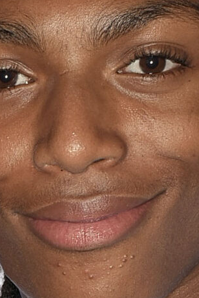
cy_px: 517
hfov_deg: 7.0
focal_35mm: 194
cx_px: -98
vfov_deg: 10.1
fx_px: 1608
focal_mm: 35
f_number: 13
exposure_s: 1/100
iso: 320
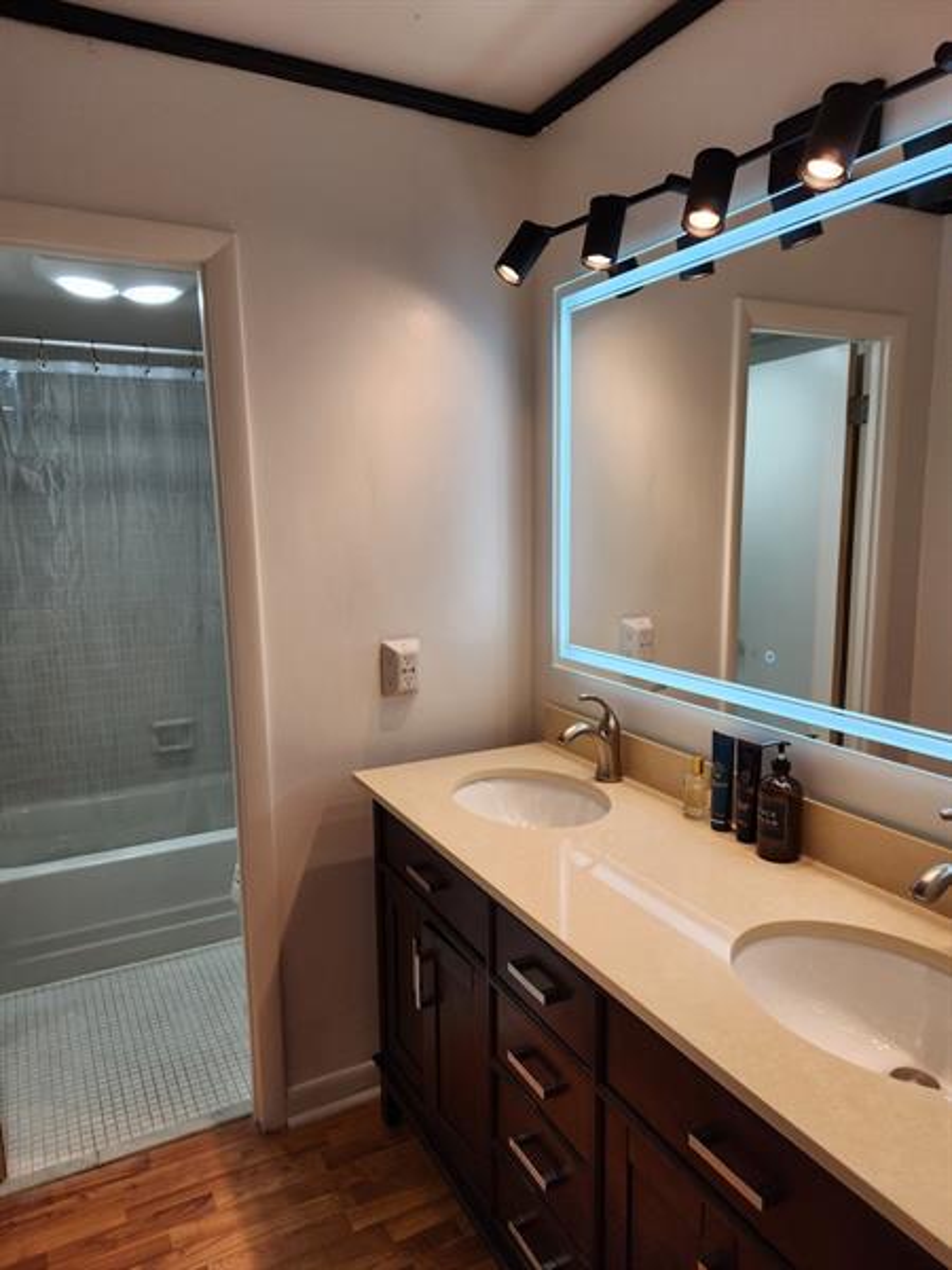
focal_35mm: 23
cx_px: 476
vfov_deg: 73.9
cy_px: 635
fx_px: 843
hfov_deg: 58.9
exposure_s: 1/120
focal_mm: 5.4
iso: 32
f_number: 1.8
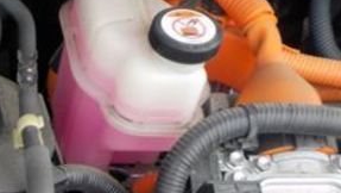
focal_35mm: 91
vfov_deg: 12.6
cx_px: -76
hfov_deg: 21.6
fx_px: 824
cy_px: 303
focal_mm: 4.1
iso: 125
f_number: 3.3
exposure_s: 1/250
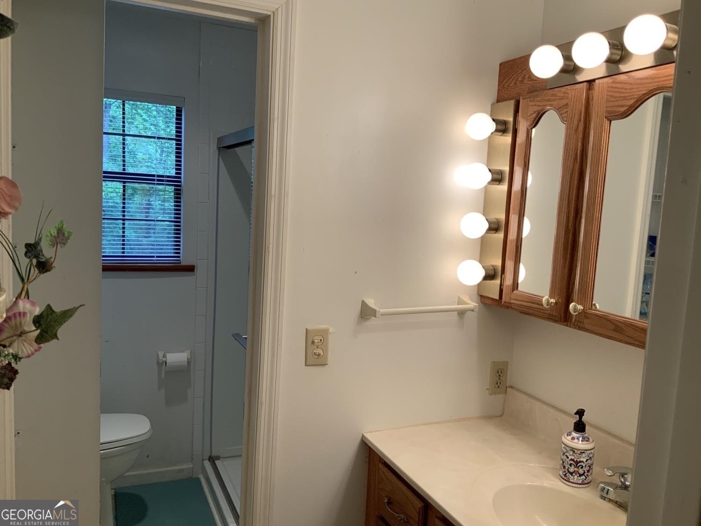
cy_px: 263
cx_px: 350
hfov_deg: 61.7
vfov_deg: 48.2
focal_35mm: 29
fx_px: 587
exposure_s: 1/120
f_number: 1.8
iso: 50
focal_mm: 3
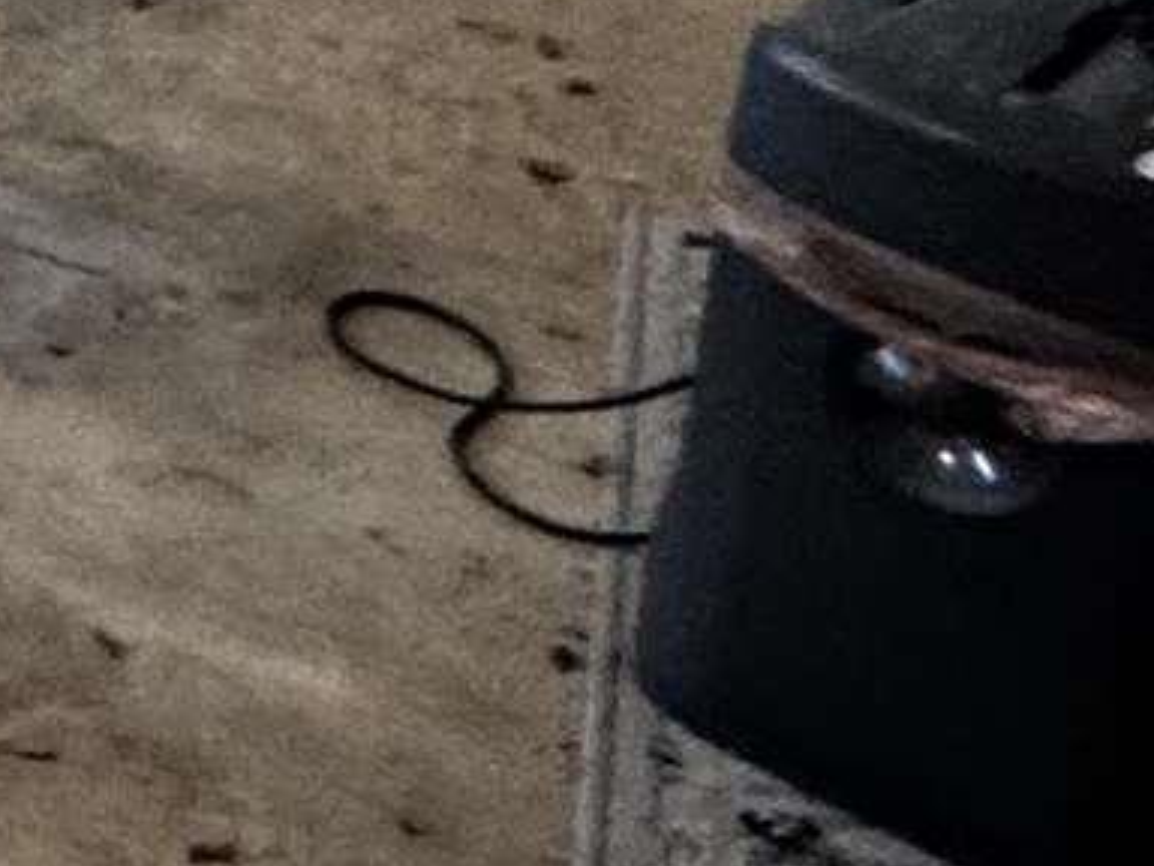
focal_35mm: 112
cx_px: -2491
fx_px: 3734
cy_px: -1389
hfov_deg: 10.6
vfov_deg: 10.7
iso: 250
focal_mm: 2.22
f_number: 2.2
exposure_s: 1/60
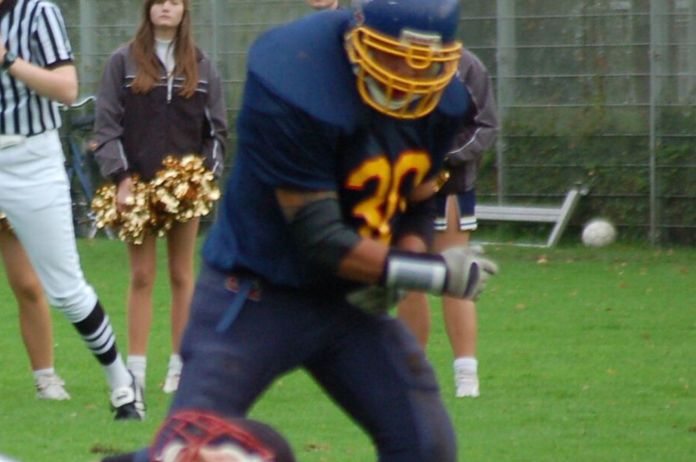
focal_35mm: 788
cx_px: 29
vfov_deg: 1.7
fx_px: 15211
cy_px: 373
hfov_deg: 2.6
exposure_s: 1/400
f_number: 5.3
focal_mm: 220
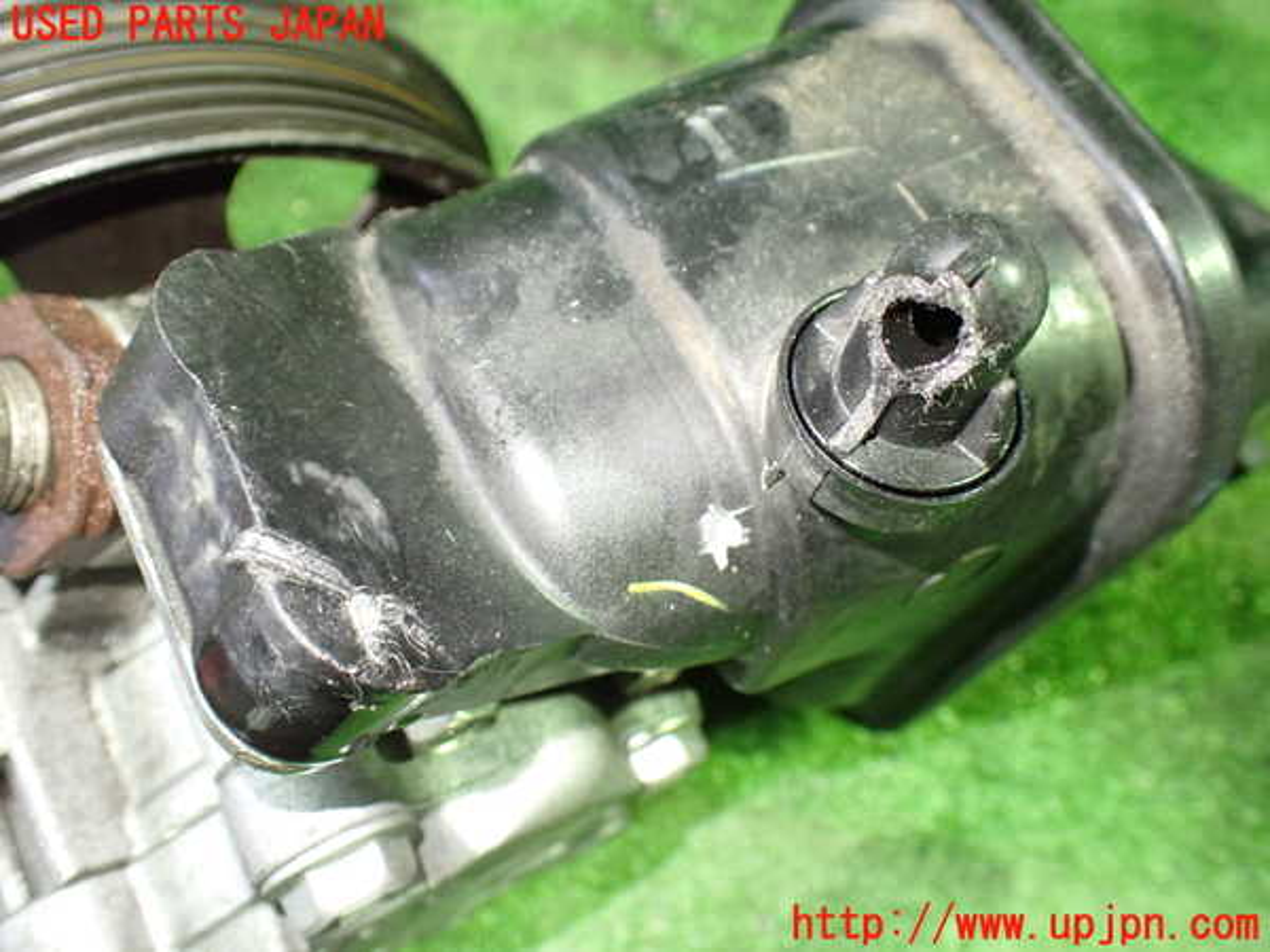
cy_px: 476
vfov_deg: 46.8
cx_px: 635
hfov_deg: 60.0
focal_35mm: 30
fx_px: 1101
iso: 1000
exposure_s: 1/30
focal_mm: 5.4
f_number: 2.3
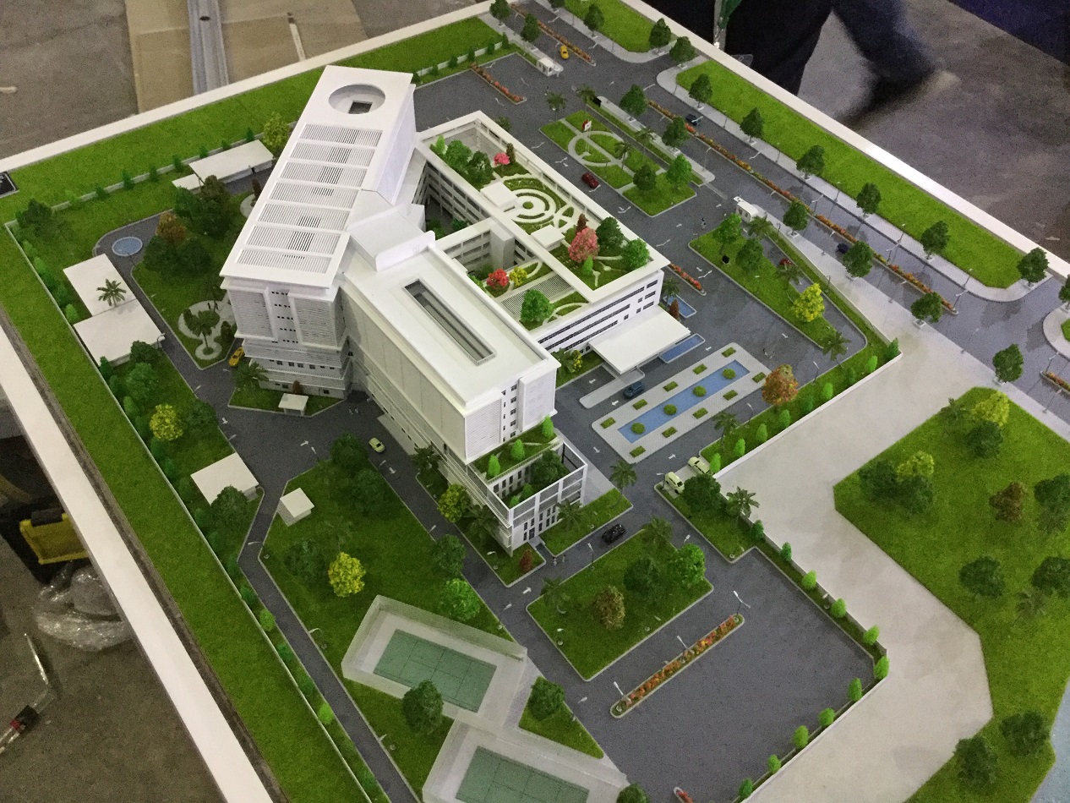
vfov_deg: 45.5
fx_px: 958
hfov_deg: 58.3
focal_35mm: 31
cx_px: 535
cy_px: 402
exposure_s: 1/17
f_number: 2.4
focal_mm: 3.3
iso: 250
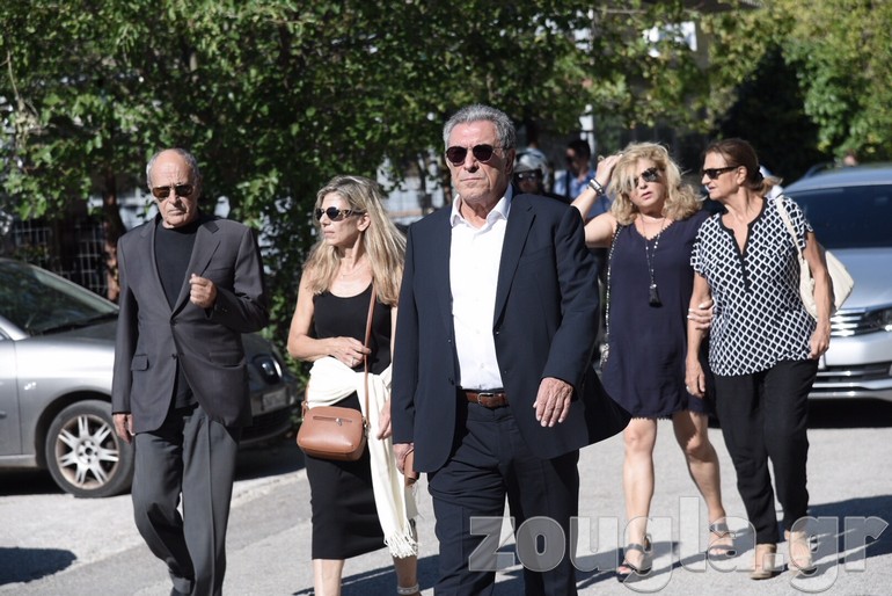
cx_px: 446
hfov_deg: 17.1
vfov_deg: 11.4
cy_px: 298
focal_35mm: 120
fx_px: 2974
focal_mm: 120
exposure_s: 1/320
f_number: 5.6
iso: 100
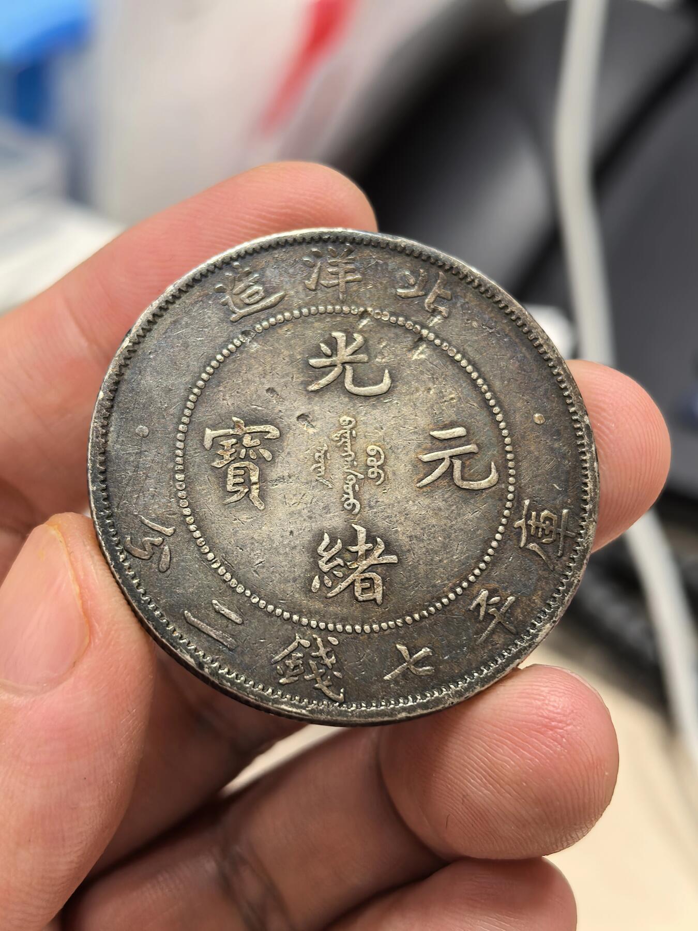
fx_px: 1452
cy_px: 466
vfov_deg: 35.5
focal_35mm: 54
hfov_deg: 27.0
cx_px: 349
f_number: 2
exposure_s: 1/50
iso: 200
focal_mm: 6.98
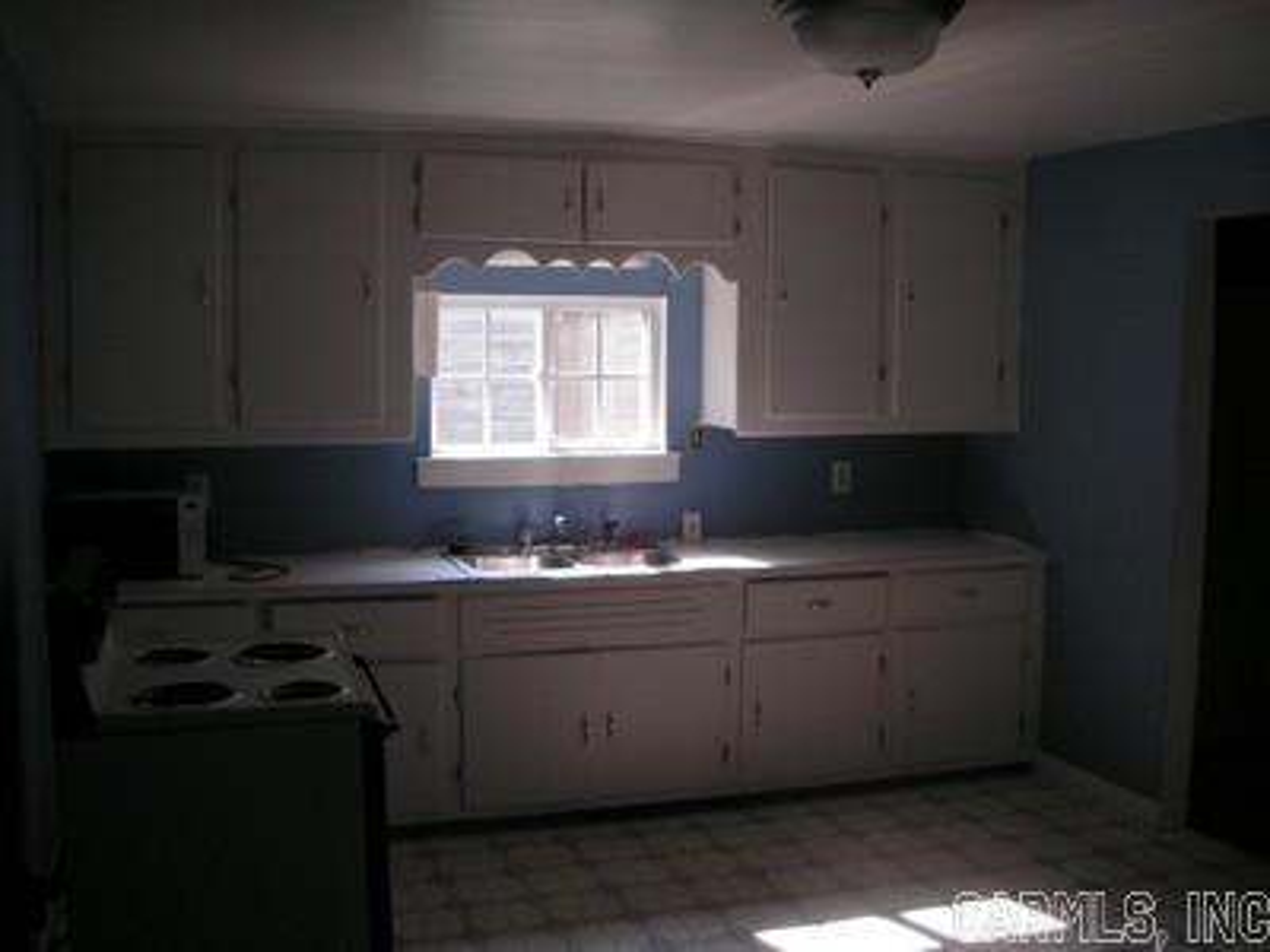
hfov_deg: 49.0
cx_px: 635
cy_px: 476
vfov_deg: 37.7
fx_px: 1394
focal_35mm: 38
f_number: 3.3
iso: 80
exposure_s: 1/45
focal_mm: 6.3
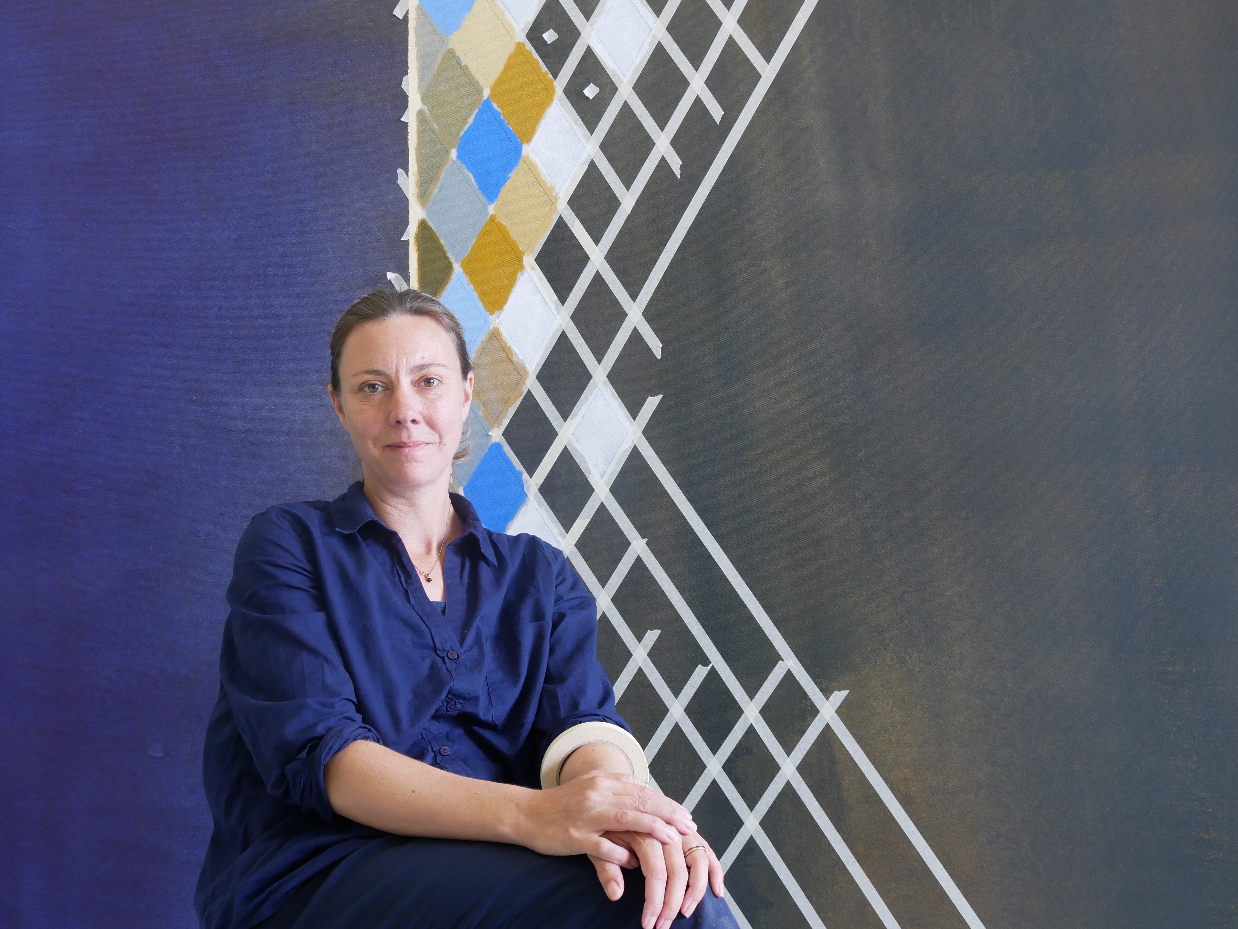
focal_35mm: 52
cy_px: 464
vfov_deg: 28.1
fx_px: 1860
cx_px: 619
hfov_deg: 36.8
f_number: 5.4
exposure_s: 1/20
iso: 640
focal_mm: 26
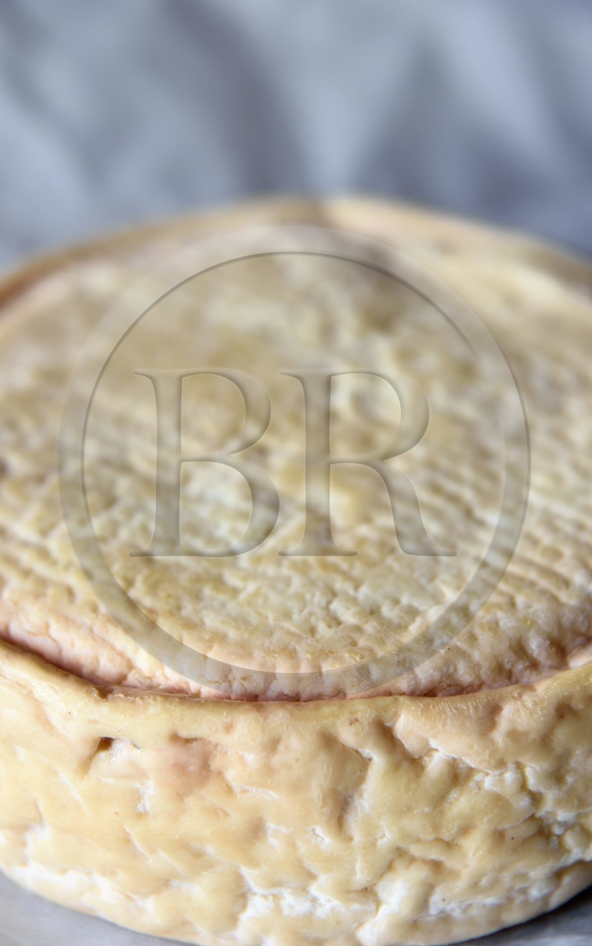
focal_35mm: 92
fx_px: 2374
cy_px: 463
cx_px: 291
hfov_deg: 14.2
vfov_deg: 22.6
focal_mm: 70
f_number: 6.3
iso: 200
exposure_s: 1/25
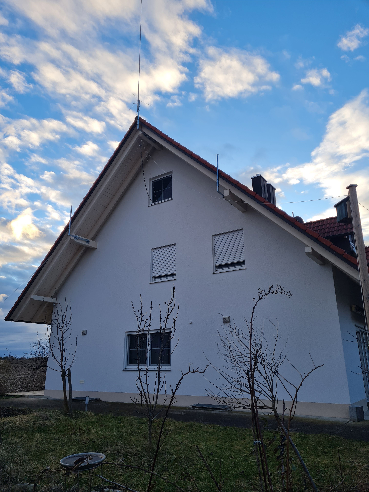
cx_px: 184
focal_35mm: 26
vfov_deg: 67.3
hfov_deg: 53.1
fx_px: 370
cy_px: 246
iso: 50
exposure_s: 1/530
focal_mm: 5.4
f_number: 1.8
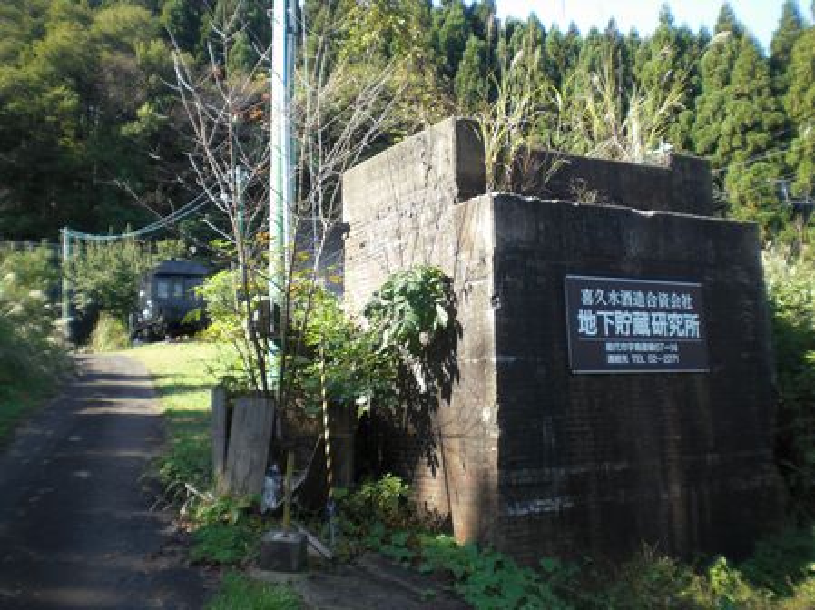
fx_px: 894
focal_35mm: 38
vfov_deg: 37.7
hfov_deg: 49.0
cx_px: 408
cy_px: 305
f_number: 3.1
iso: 64
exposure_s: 1/160
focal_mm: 6.3
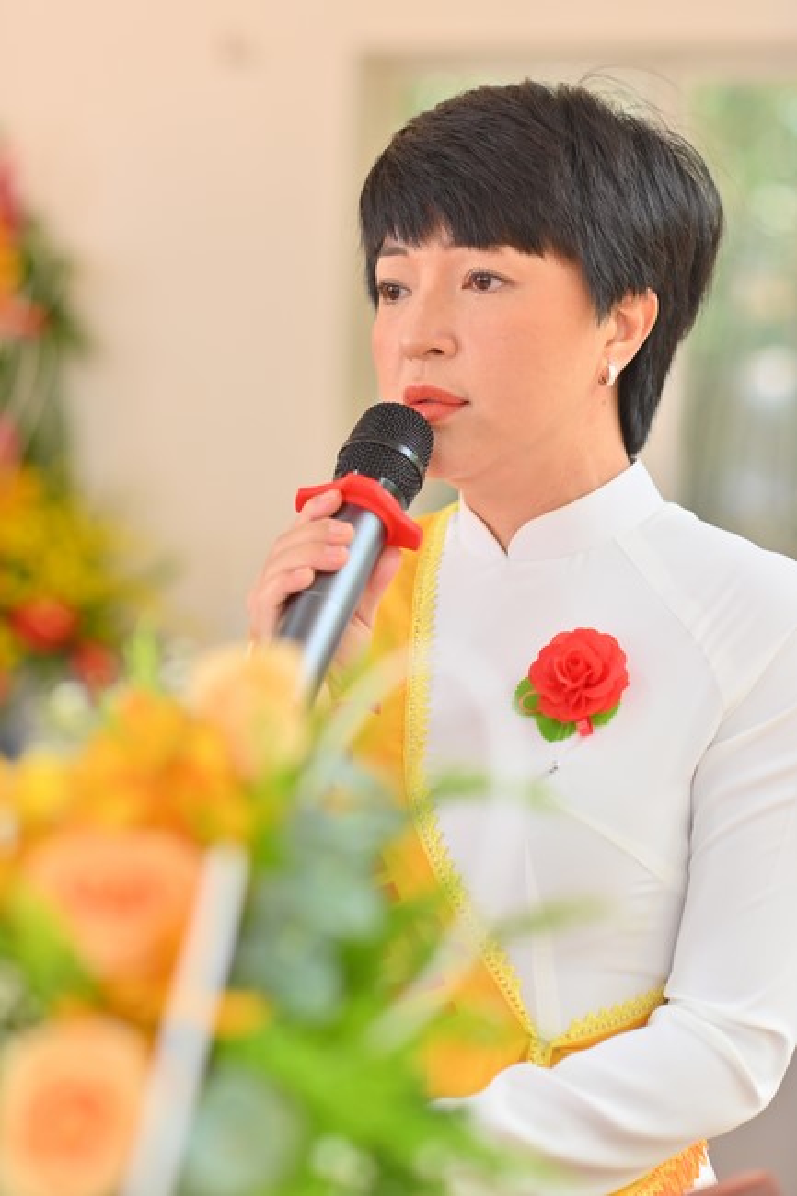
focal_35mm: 85
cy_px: 598
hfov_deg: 16.1
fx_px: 2824
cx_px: 398
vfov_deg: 23.9
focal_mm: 85
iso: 125
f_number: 2.8
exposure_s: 1/80
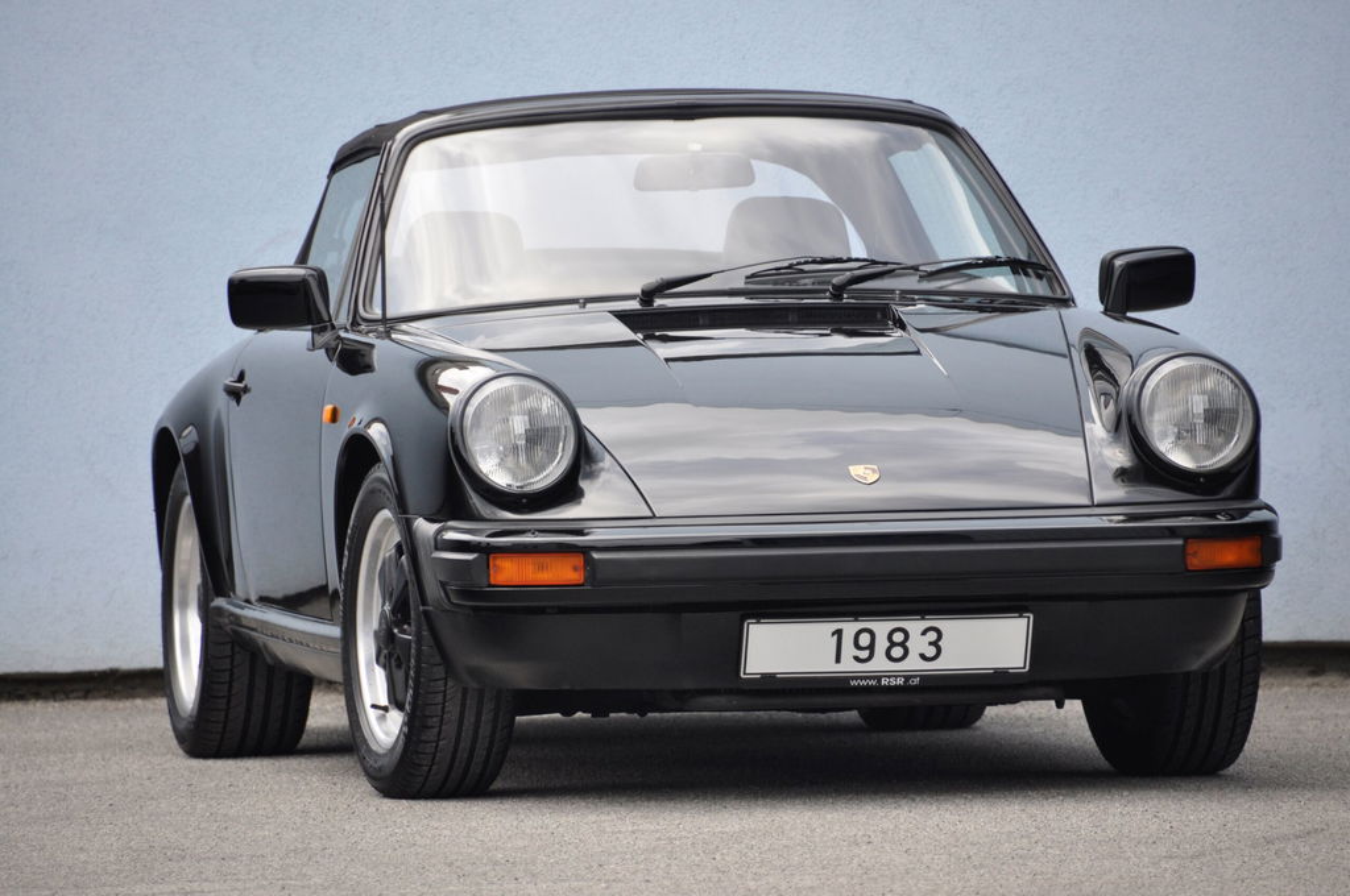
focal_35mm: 360
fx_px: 13483
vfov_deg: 3.8
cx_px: 675
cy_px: 448
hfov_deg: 5.7
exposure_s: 1/250
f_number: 6.3
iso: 500
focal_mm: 240
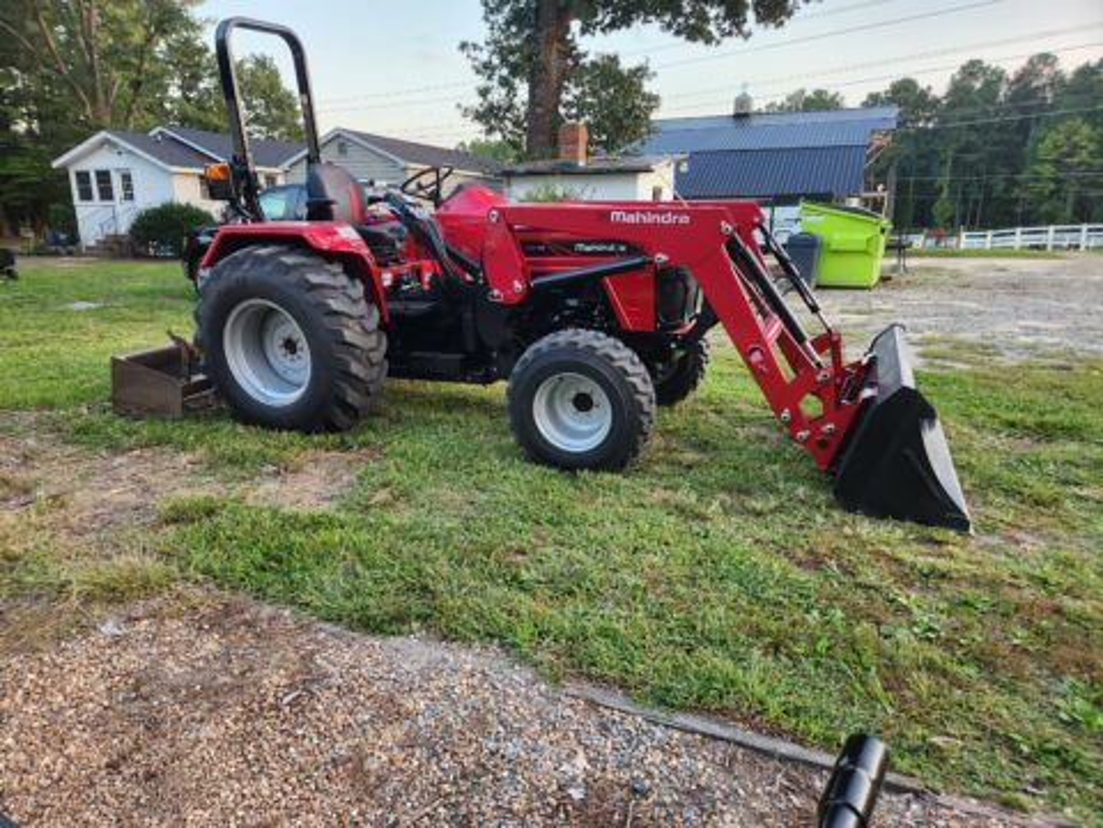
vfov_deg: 58.9
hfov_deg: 73.9
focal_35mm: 23
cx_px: 552
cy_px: 414
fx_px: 733
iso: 200
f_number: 1.8
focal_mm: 5.4
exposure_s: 1/180
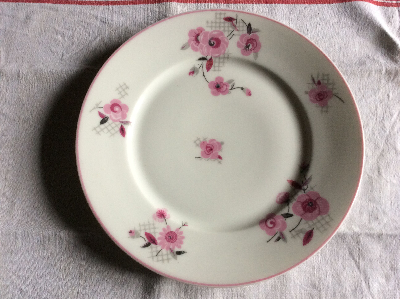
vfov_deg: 44.1
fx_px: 369
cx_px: 200
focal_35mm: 32
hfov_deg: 56.9
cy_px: 150
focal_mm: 3.3
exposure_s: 1/25
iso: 80
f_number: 2.4
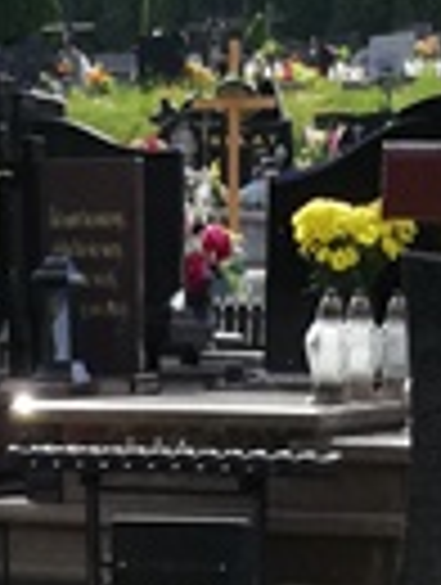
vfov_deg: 11.3
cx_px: 207
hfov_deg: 10.4
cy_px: 1447
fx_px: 2421
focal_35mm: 143
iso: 50
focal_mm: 3.81
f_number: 2.2
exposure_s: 1/756
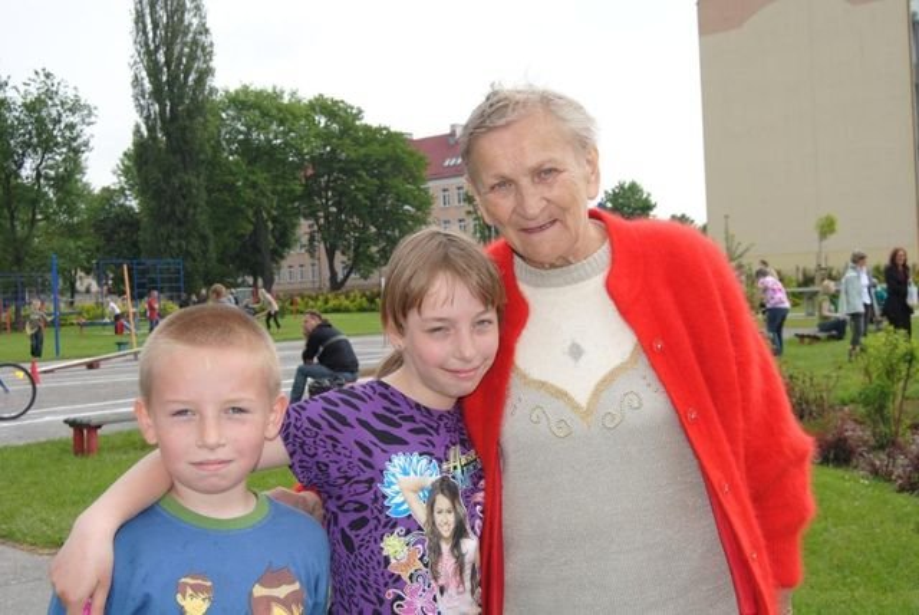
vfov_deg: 29.0
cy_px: 308
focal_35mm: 46
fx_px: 1188
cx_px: 460
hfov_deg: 42.3
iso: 100
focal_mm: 31
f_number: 9
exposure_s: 1/200
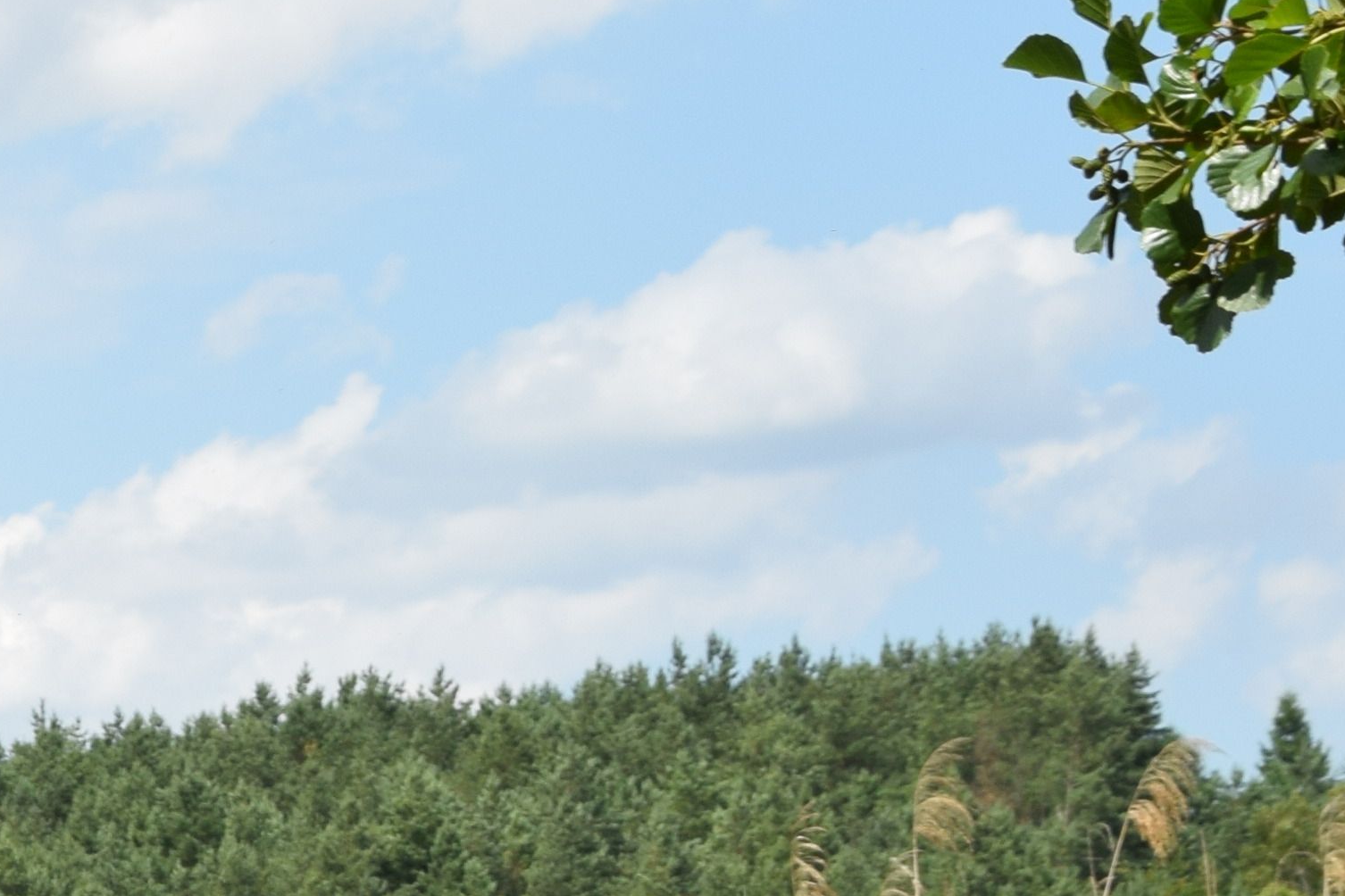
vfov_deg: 5.4
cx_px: -632
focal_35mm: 251
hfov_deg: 8.0
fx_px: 9377
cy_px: 1154
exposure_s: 1/320
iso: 200
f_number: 9
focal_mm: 42
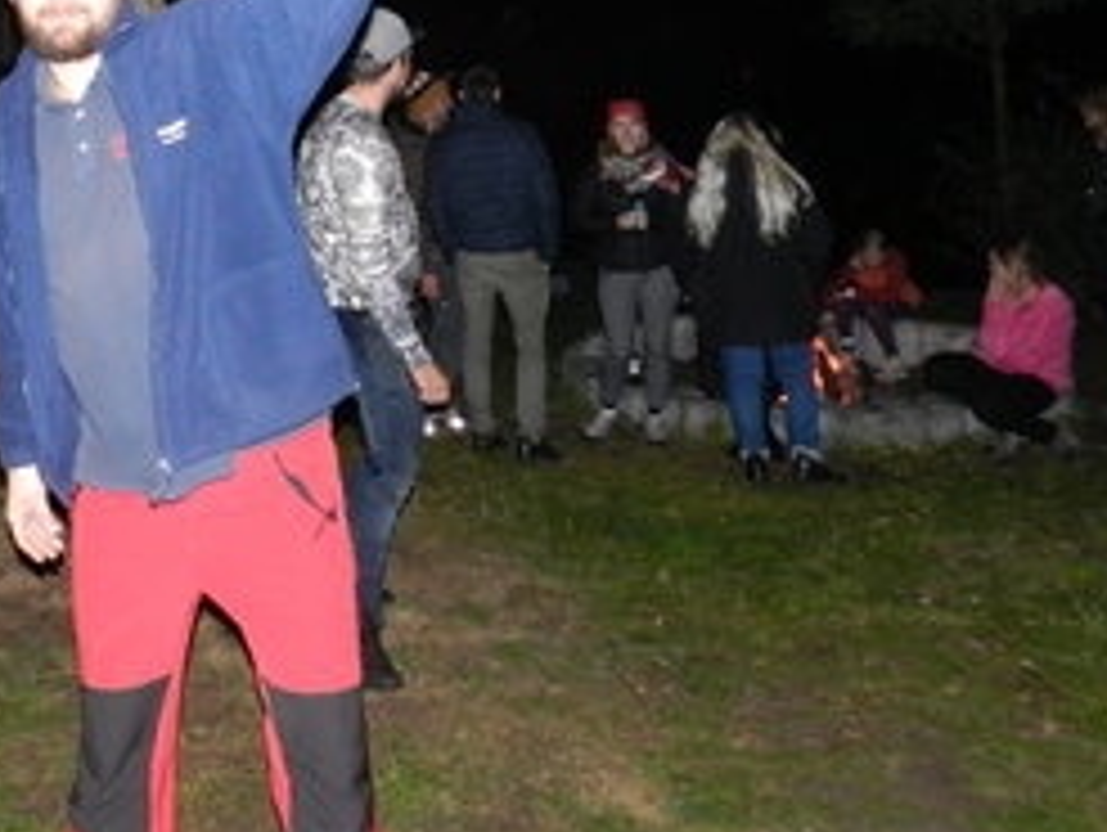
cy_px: 90
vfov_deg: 32.7
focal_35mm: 42
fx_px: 1344
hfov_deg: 43.1
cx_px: 256
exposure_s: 1/30
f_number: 3.4
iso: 720
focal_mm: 4
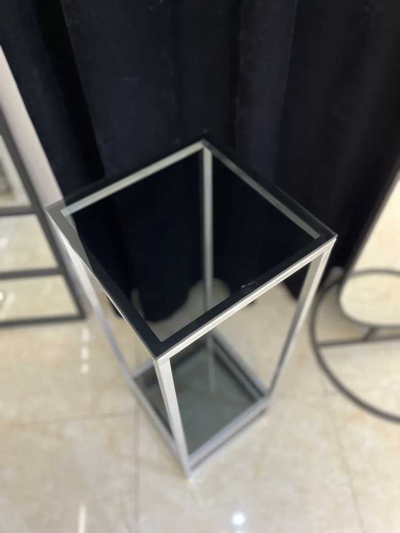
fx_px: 401
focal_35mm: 26
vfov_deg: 67.3
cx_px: 200
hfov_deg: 53.1
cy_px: 266
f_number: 1.6
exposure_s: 1/50
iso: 125
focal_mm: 5.1
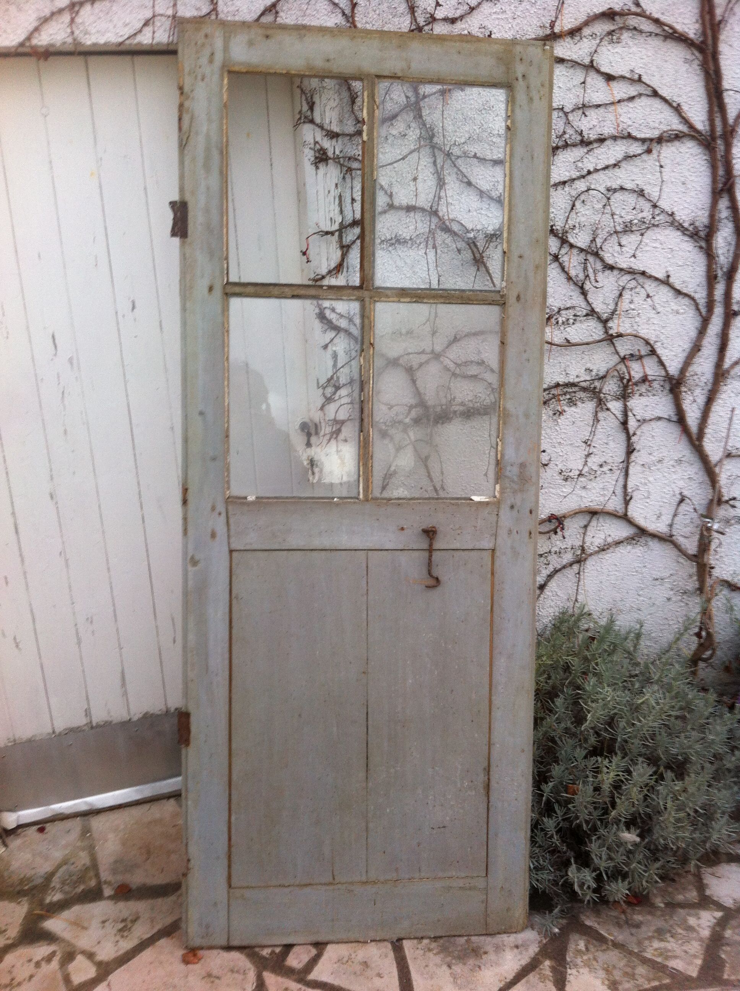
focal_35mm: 35
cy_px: 496
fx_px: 1000
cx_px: 370
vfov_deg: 52.7
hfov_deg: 40.6
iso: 80
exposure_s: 1/20
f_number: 2.8
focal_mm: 3.85
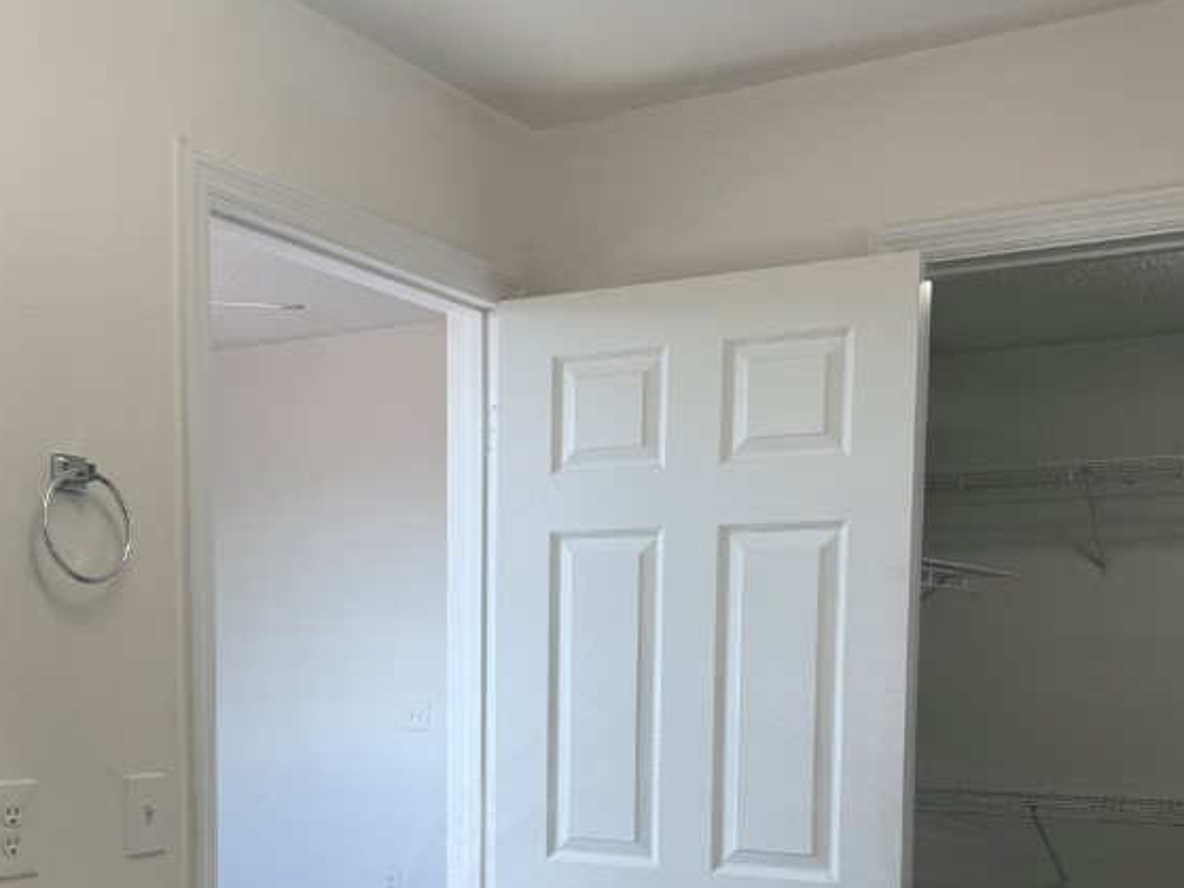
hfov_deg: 42.8
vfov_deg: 31.6
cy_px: 761
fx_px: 1505
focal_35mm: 44
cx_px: 479
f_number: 1.78
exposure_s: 1/166
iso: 64
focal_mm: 6.76
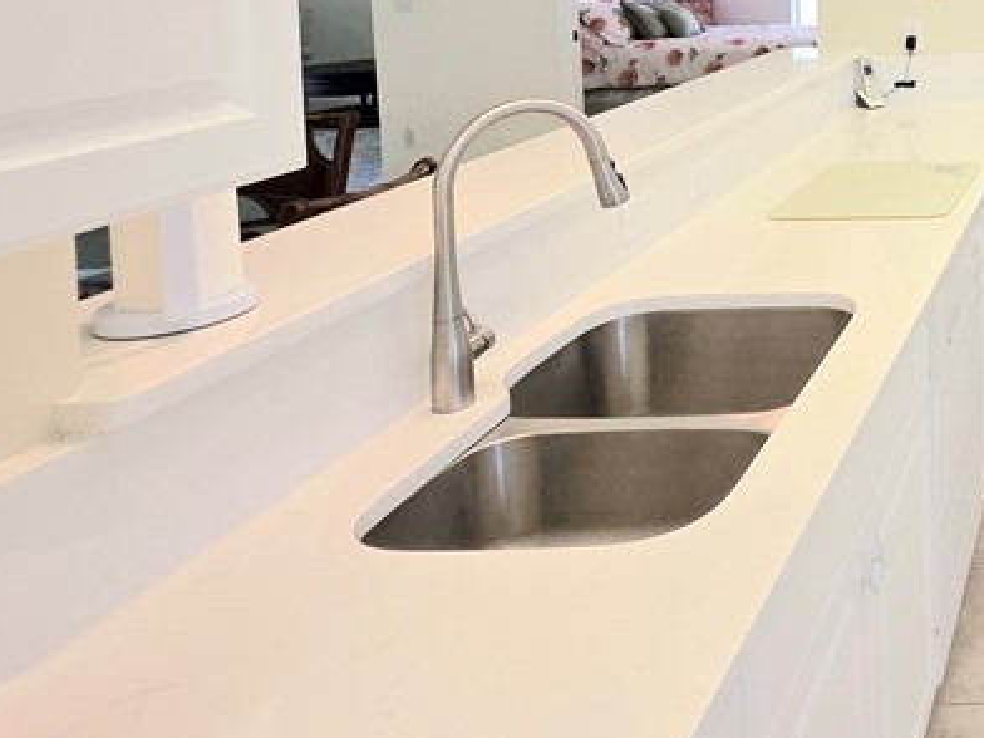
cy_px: -48
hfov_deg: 40.1
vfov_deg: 36.3
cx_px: 1152
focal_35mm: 34
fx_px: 966
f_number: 1.9
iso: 40
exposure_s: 1/120
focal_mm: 2.2
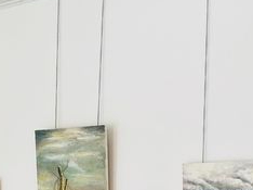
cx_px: 164
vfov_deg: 15.9
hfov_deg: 22.0
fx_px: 650
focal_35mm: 89
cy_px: 228
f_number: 1.8
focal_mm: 4.25
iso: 40
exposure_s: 1/121
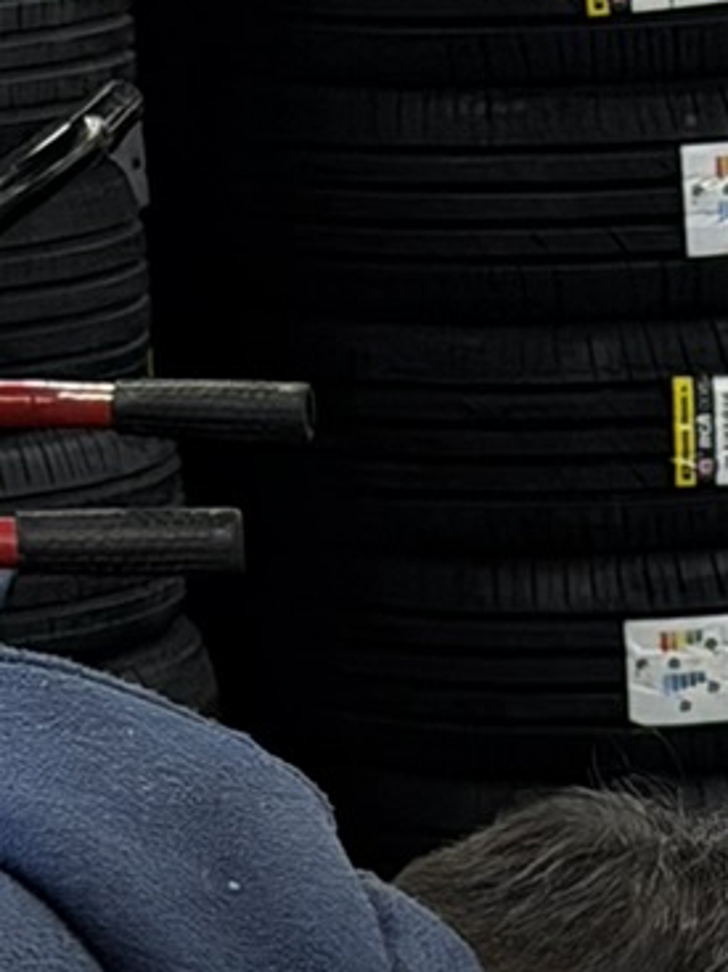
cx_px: 1310
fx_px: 7519
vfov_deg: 6.9
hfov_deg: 5.5
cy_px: 2460
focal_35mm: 268
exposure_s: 1/100
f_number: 1.78
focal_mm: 6.76
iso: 100
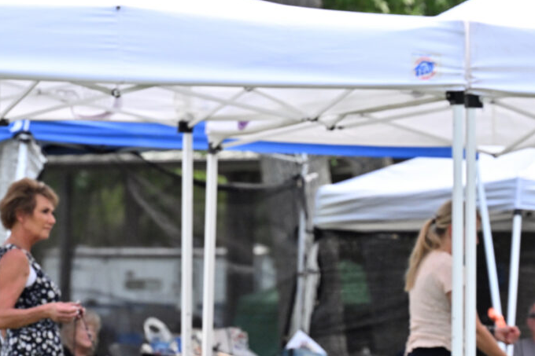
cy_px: 373
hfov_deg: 7.9
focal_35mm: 259
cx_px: 73
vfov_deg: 5.3
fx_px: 3848
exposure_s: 1/1600
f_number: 5.6
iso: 1250
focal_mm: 110
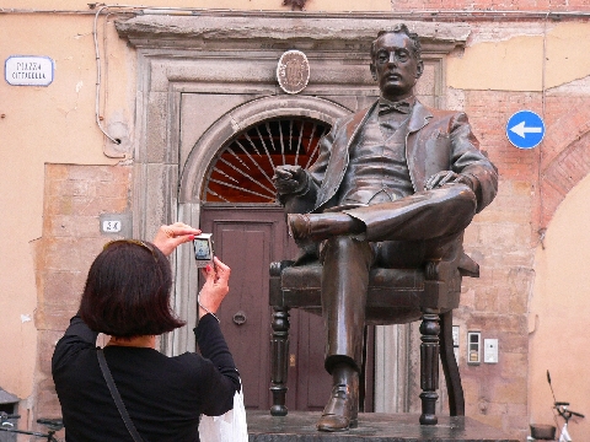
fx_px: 1398
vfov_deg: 18.0
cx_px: 295
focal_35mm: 82
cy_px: 221
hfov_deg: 23.8
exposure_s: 1/40
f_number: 2.8
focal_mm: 13.7
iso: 200
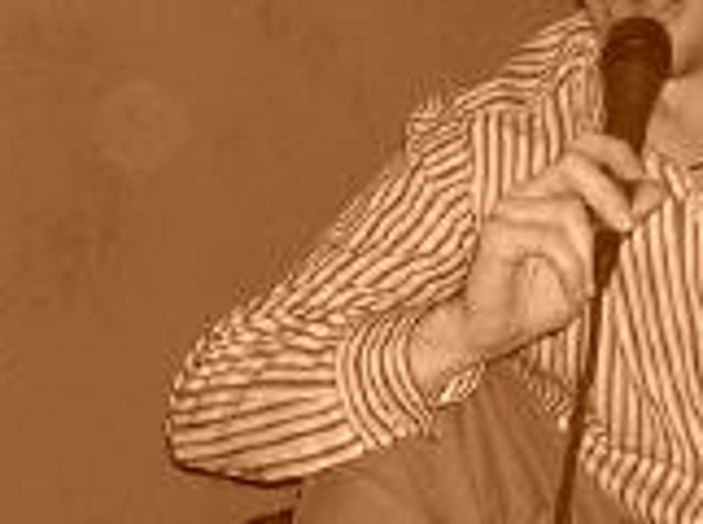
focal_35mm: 142
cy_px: 74
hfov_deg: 13.9
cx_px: 563
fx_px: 2877
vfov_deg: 10.4
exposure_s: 1/60.1
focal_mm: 5.8
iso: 91
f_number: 2.8
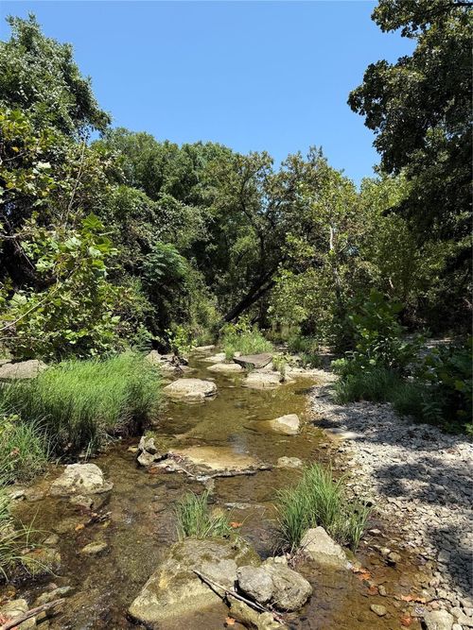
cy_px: 315
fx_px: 437
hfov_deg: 56.8
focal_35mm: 24
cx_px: 236
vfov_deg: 71.6
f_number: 1.78
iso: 80
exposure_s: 1/2703
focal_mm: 6.76
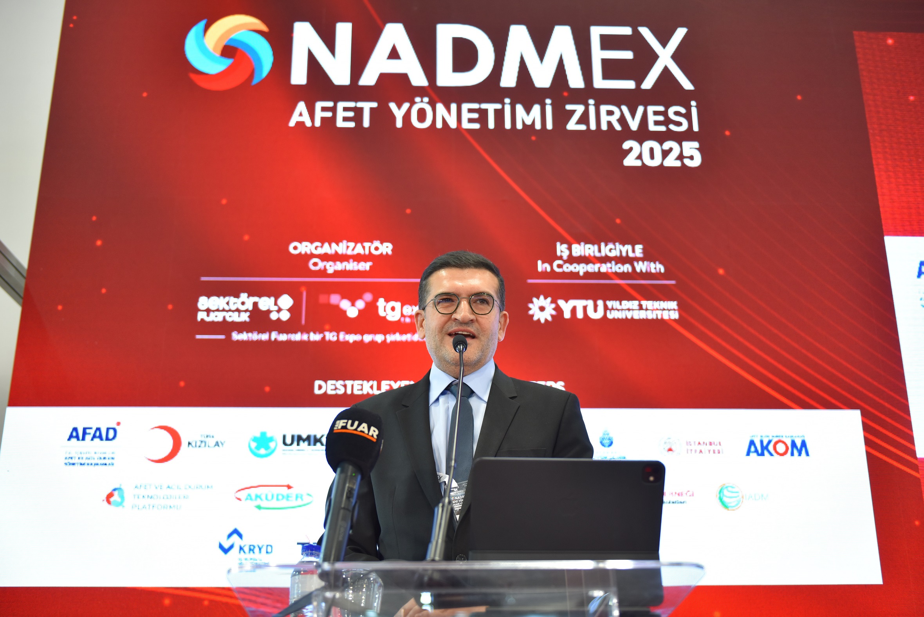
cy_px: 308
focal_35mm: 42
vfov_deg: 31.9
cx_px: 462
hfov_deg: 46.4
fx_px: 1078
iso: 640
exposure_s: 1/125
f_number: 2.8
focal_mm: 42
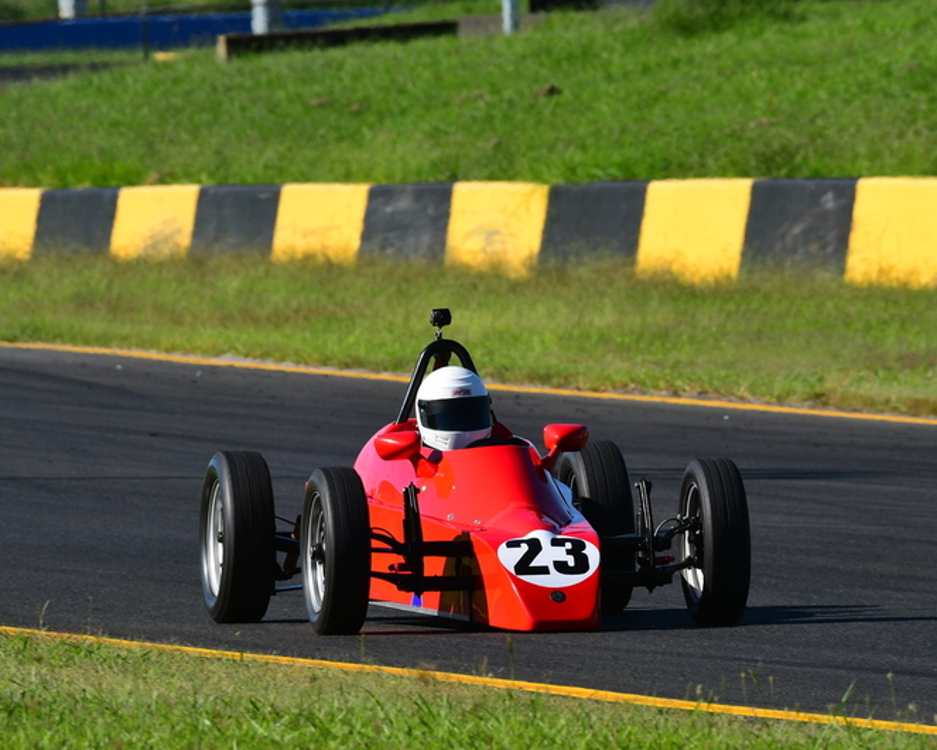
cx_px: 541
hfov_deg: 2.4
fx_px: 22611
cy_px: 375
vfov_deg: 1.9
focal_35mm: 815
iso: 500
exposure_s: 1/640
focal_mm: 480
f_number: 13
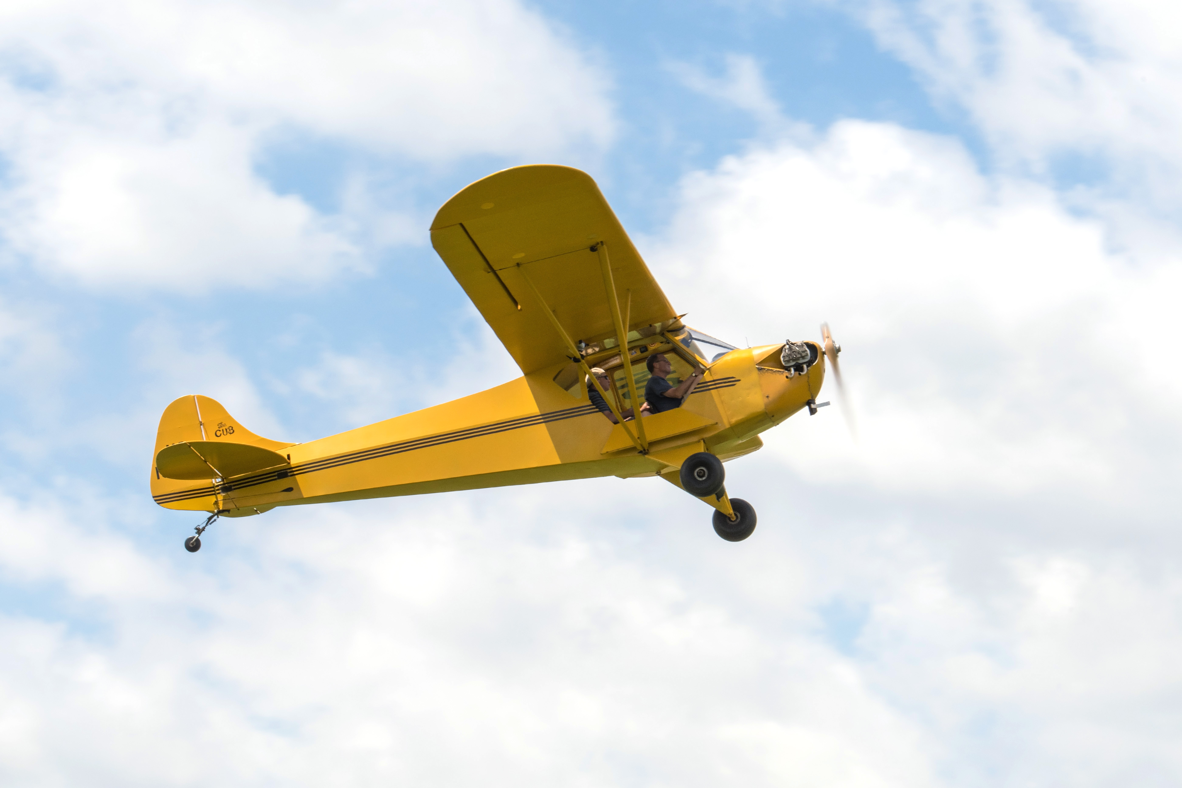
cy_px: 394
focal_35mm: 150
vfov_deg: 9.1
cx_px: 591
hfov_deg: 13.7
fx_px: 4925
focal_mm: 100
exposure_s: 1/125
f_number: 22
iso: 200
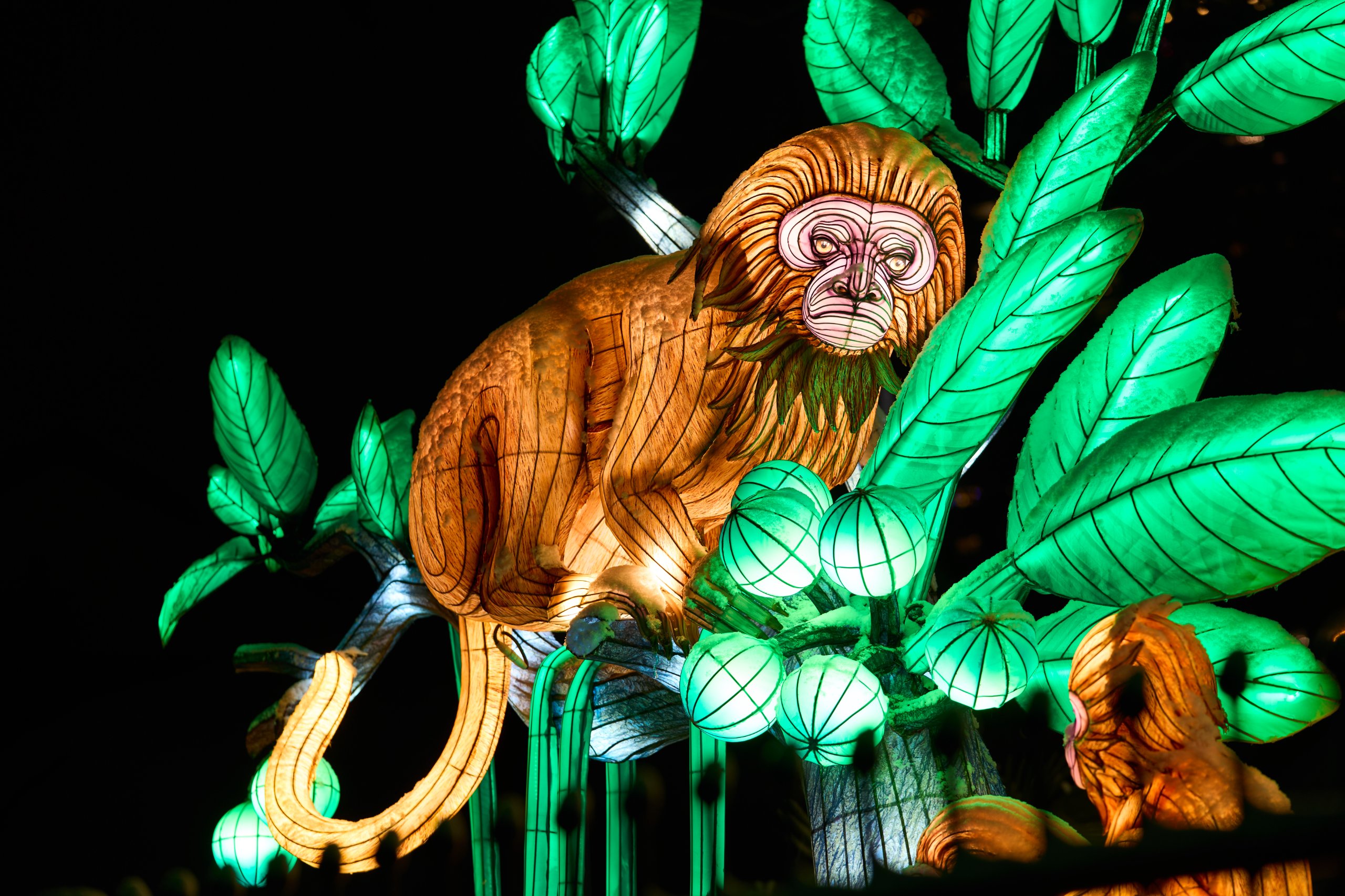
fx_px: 3997
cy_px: 448
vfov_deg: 12.8
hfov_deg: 19.1
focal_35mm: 107
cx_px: 672
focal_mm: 107
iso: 100
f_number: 4
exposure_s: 1/15
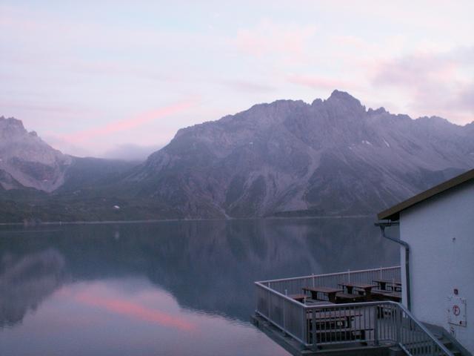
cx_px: 237
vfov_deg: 36.0
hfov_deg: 46.8
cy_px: 178
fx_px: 548
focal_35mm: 40
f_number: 2.8
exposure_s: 1/10
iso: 160
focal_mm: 6.6
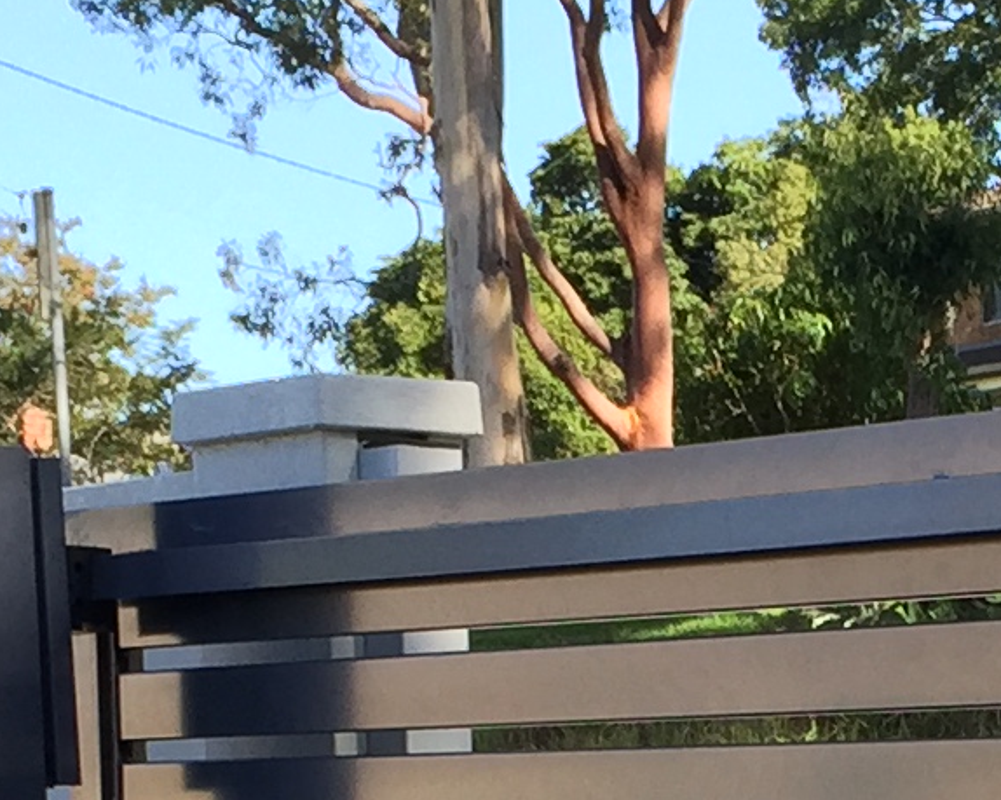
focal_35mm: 161
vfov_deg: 9.0
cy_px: 1595
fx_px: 4769
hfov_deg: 11.8
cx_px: 1161
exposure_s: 1/501
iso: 32
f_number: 2.2
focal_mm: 4.15
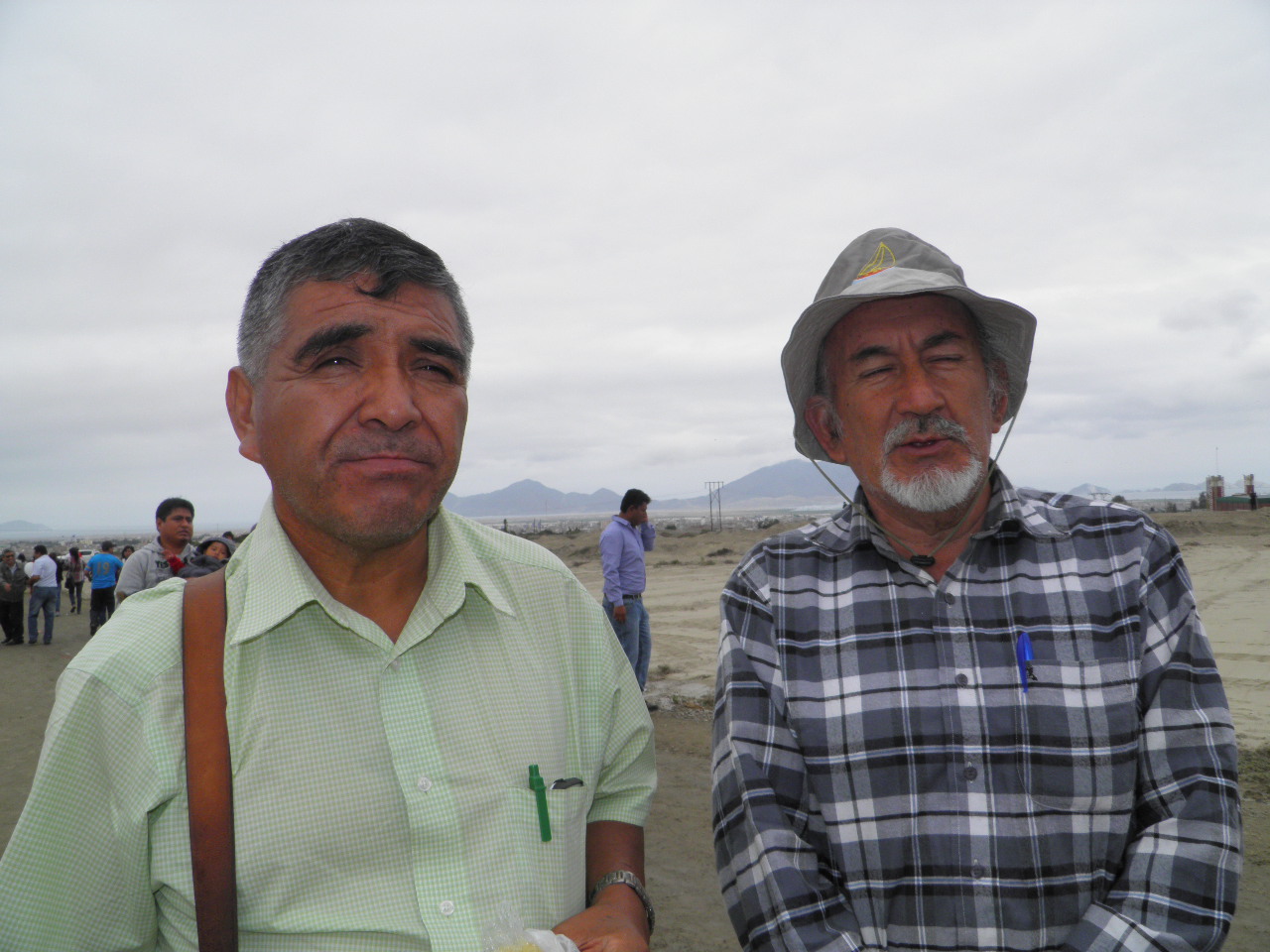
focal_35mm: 28
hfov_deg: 63.4
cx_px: 635
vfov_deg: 49.7
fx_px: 1027
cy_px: 476
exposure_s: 1/320
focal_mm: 4.9
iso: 50
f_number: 5.7
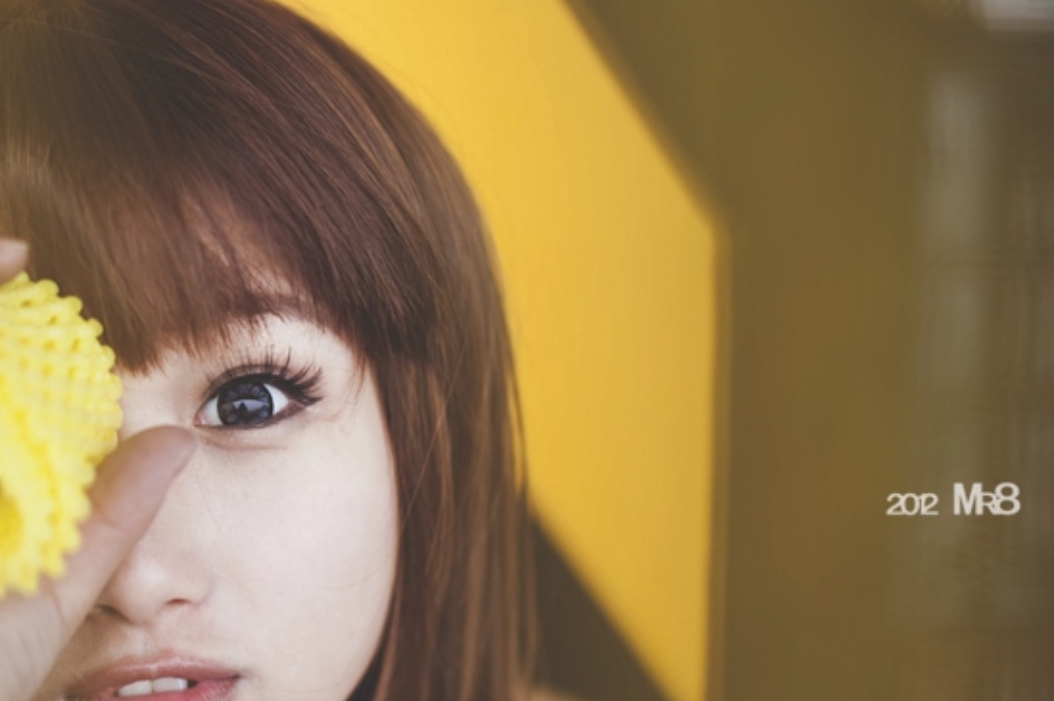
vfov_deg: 15.0
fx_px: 2662
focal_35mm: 91
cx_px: 228
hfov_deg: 22.1
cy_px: 381
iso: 400
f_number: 1.6
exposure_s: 1/200
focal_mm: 50
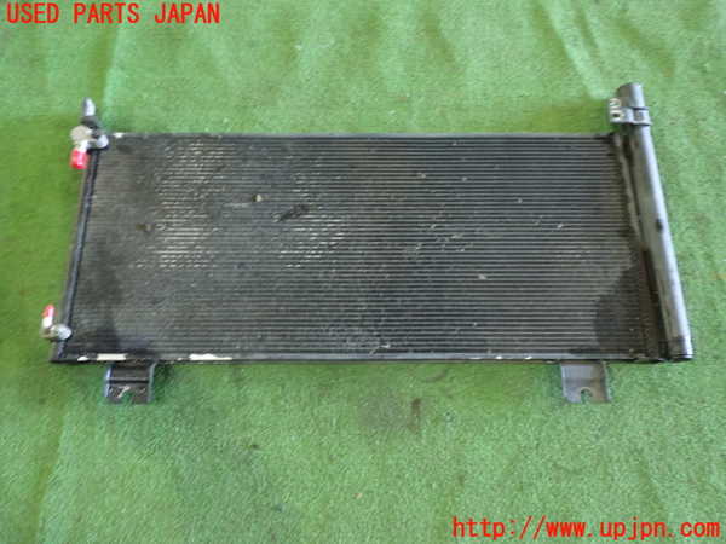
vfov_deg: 46.8
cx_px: 363
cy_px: 272
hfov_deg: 60.0
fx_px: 629
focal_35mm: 30
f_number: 2.3
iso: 800
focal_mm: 5.4
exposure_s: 1/30
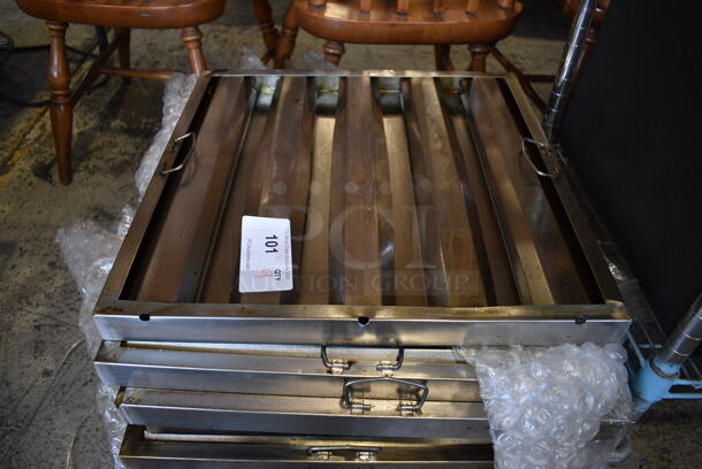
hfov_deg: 67.3
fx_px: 527
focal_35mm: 27
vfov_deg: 48.0
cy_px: 234
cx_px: 351
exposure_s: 1/160
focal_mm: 18
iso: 800
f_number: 3.5
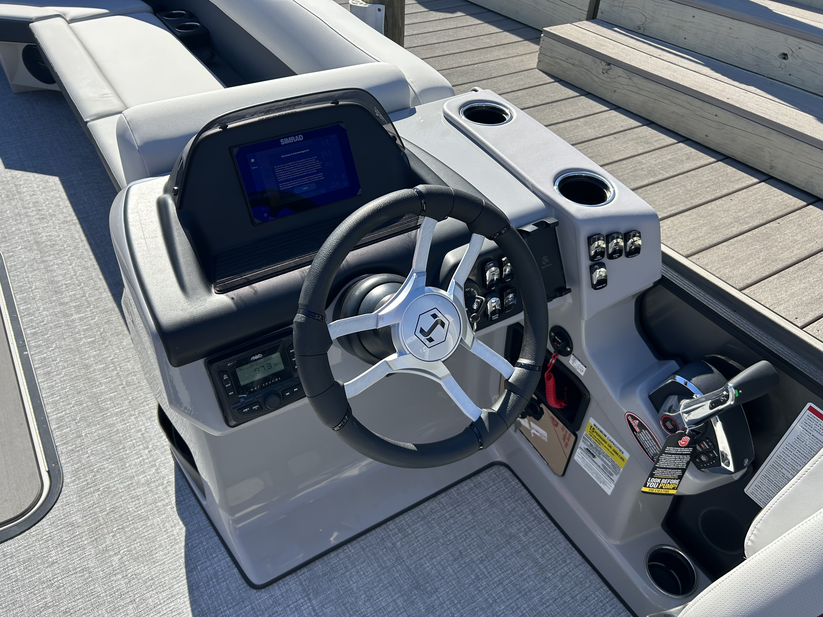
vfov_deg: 53.1
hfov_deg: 67.3
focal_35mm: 26
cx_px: 412
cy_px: 308
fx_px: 618
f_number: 1.5
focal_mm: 5.7
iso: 50
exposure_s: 1/2252
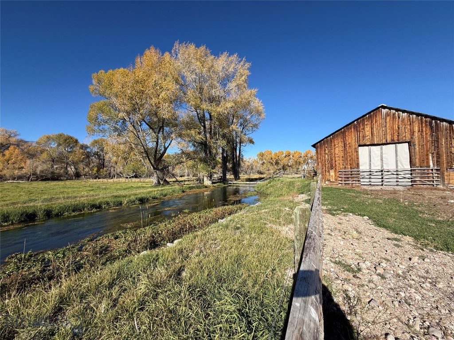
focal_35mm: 14
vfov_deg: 85.7
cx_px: 227
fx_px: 184
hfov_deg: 102.1
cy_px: 170
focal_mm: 2.22
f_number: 2.2
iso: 50
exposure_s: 1/1795
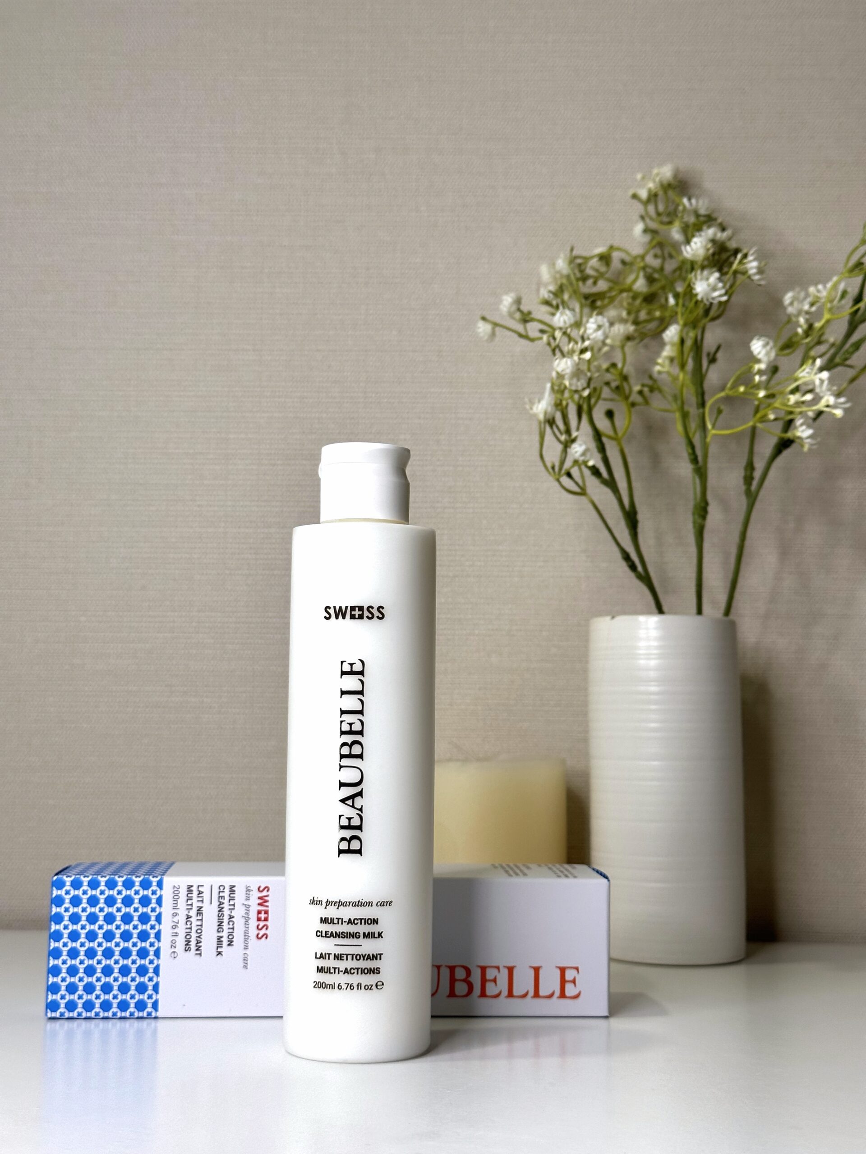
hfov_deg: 30.3
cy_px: 577
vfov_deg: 39.7
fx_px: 1601
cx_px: 433
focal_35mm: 48
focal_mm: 6.86
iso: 40
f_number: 1.78
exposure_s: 1/100
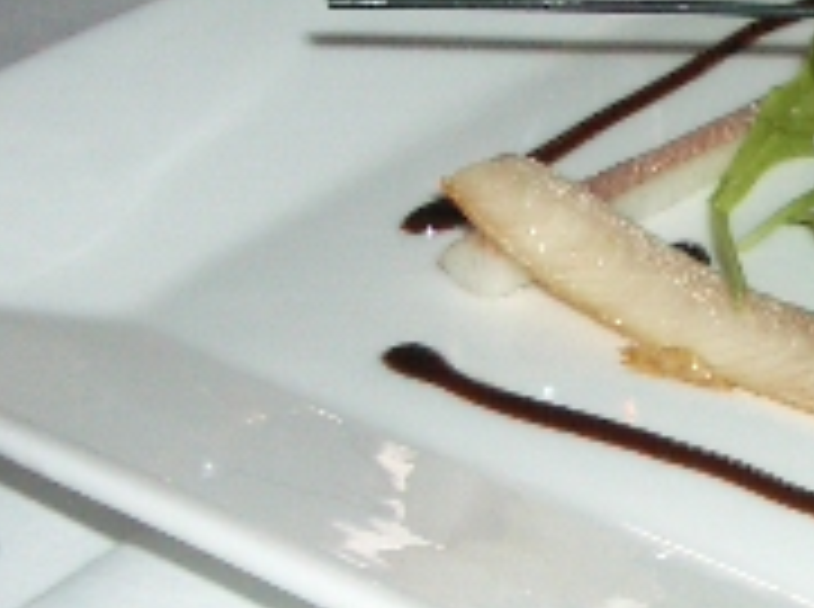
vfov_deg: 11.9
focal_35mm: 124
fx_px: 2910
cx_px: 1156
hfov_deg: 15.0
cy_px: 477
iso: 100
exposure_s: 1/60
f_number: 2.6
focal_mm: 5.8
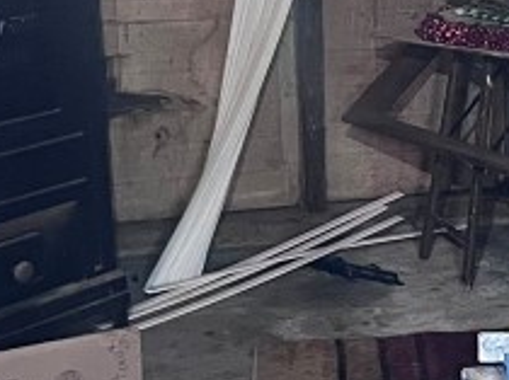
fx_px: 1865
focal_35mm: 127
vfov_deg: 11.6
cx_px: 858
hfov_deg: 14.1
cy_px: 198
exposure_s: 1/60
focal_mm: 5.7
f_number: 1.5
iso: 400
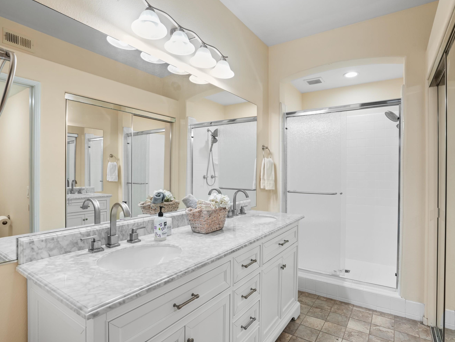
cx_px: 235
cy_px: 171
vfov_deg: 71.6
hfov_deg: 87.7
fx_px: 237
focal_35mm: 18
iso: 500
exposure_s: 1/6
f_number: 11
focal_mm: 16
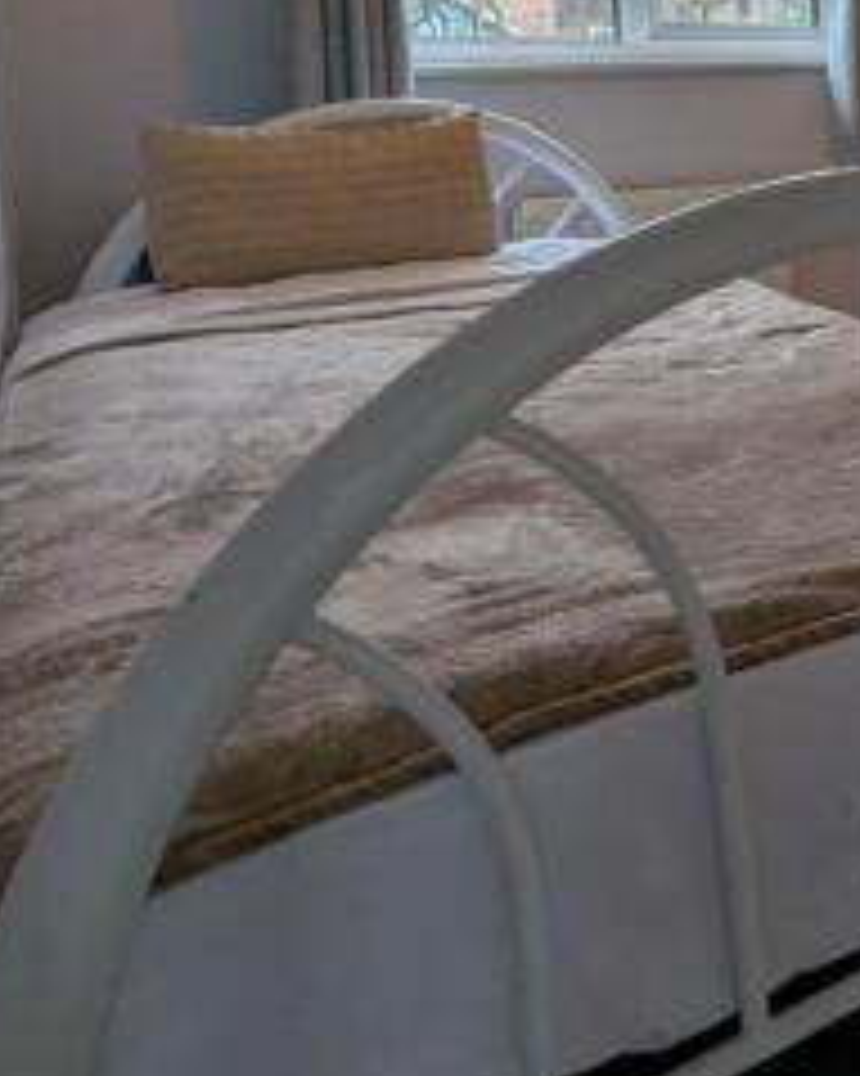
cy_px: 146
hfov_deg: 29.4
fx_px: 1210
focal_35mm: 38
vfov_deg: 44.4
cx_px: 1184
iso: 85
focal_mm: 2.35
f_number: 2.2
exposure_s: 1/22.7
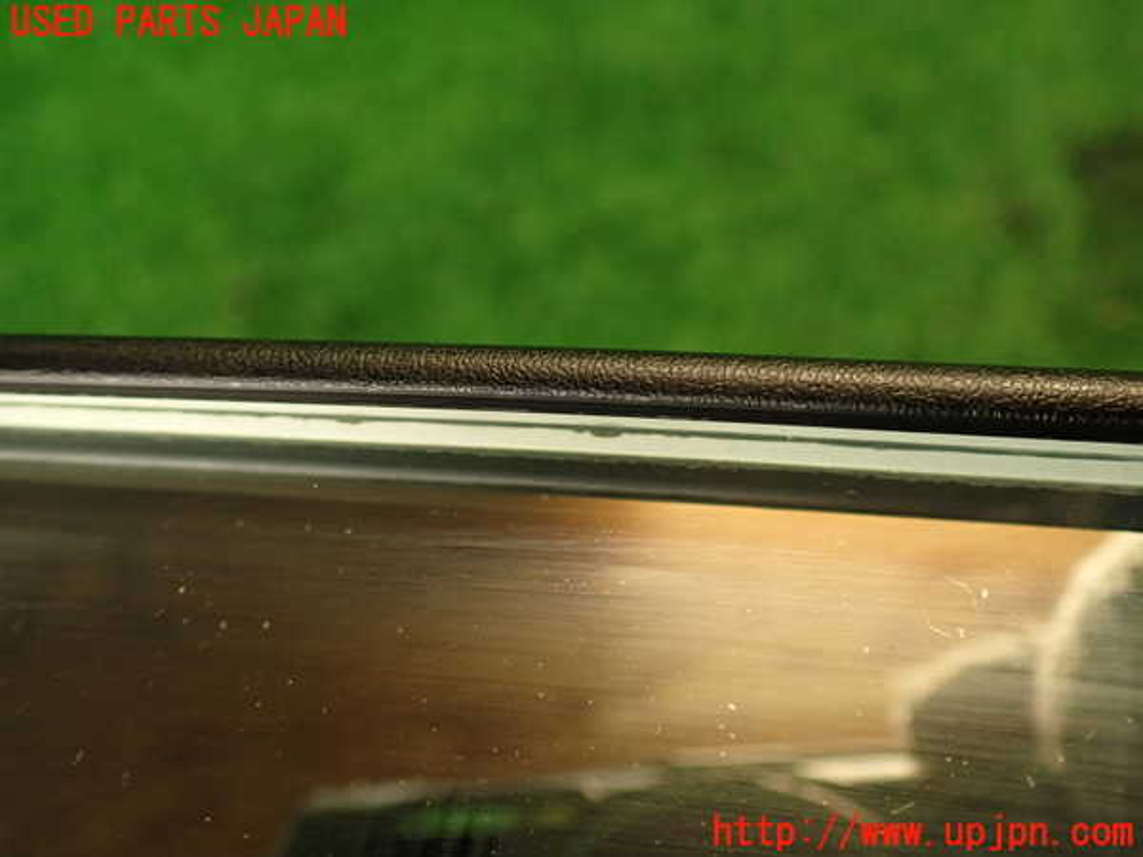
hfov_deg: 56.8
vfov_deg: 44.2
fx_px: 1057
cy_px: 428
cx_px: 572
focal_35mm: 32
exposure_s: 1/30
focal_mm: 5.79
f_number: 2.4
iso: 250
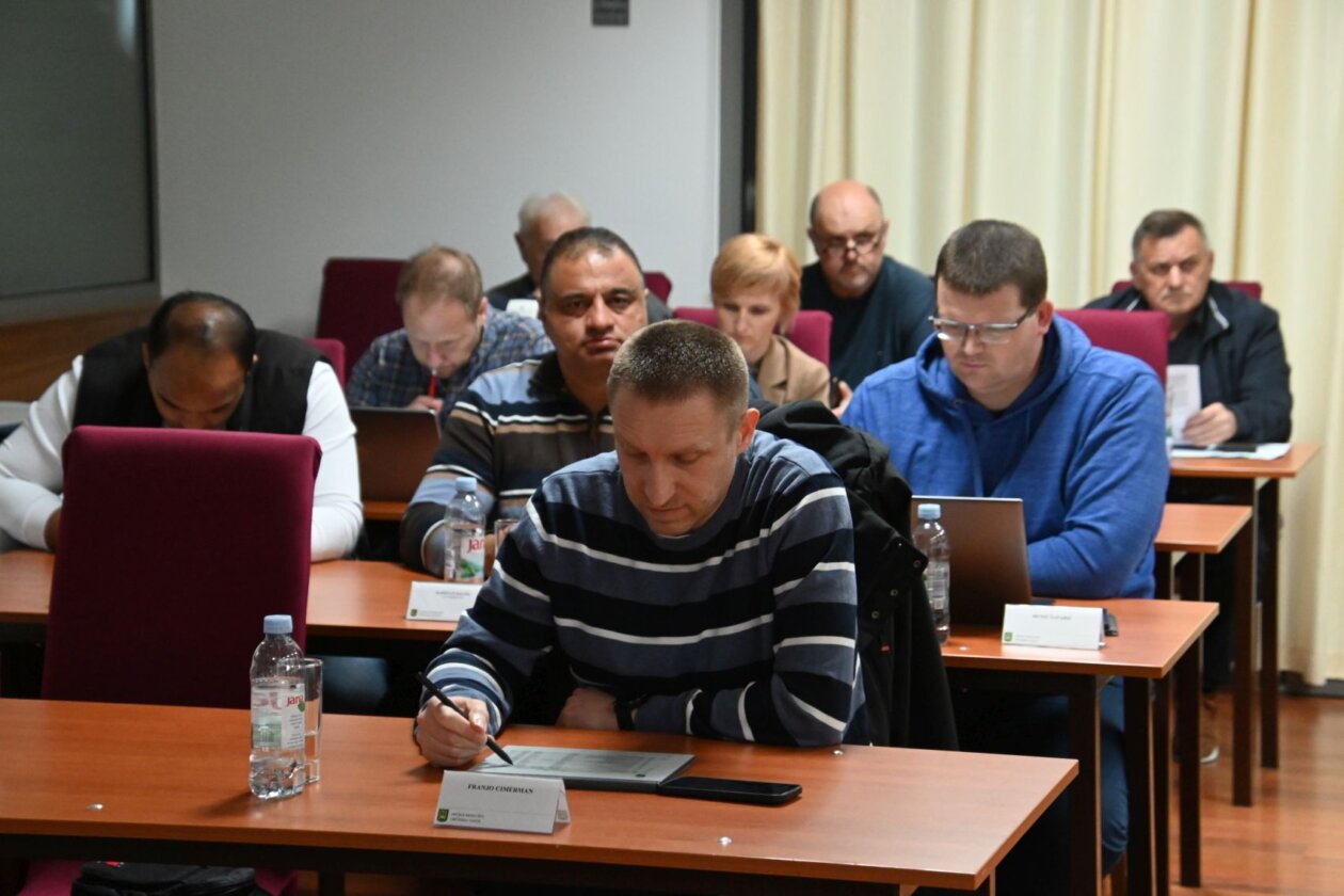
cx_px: 672
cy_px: 448
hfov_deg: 20.9
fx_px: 3640
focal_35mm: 98
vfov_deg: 14.0
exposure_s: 1/100
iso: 5000
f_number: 4.5
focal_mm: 65
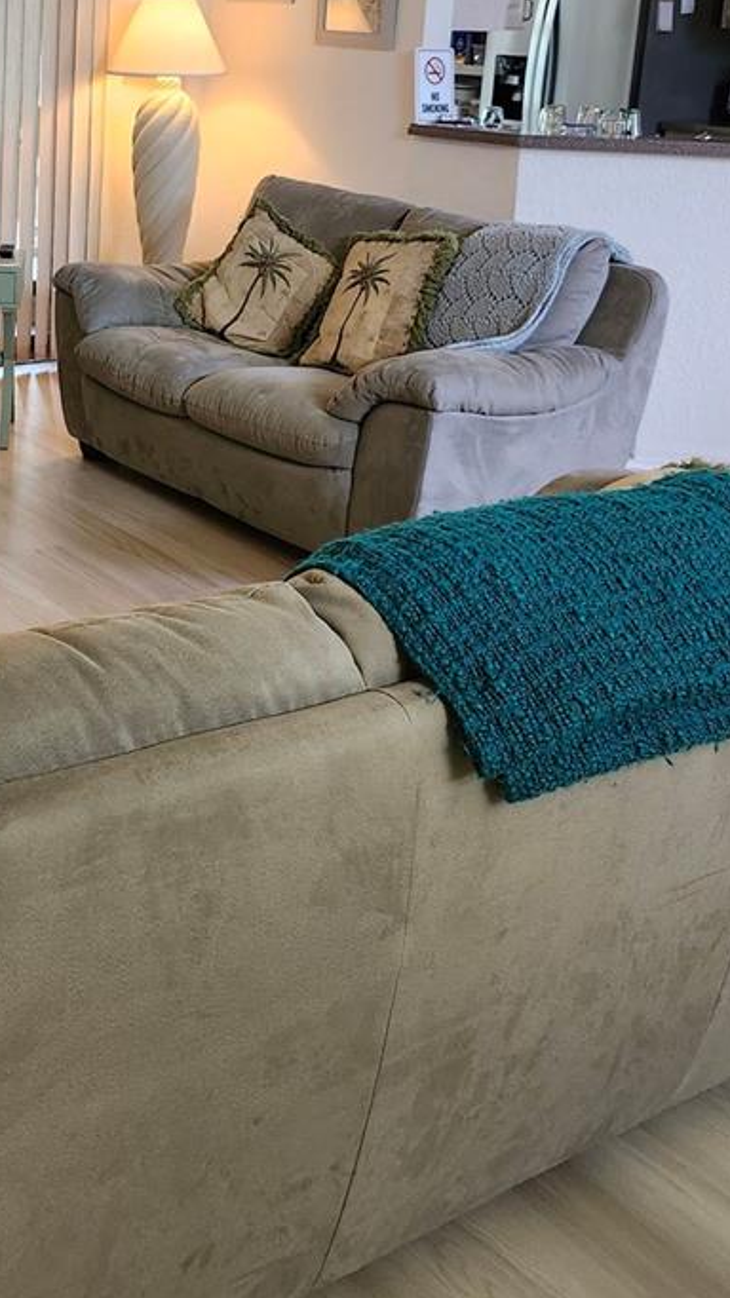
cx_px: 11
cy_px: 283
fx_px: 1515
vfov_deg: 44.4
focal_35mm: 44
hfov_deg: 25.8
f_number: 1.8
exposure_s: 1/120
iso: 400
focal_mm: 5.54
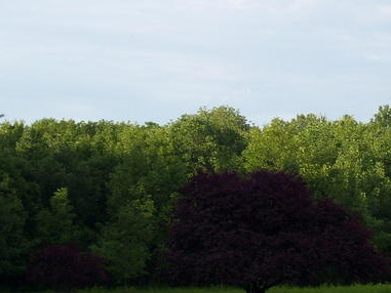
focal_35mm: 146
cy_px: 125
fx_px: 1650
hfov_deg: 13.5
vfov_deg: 10.2
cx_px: 260
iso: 80
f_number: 4.3
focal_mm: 14.3
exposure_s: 1/200
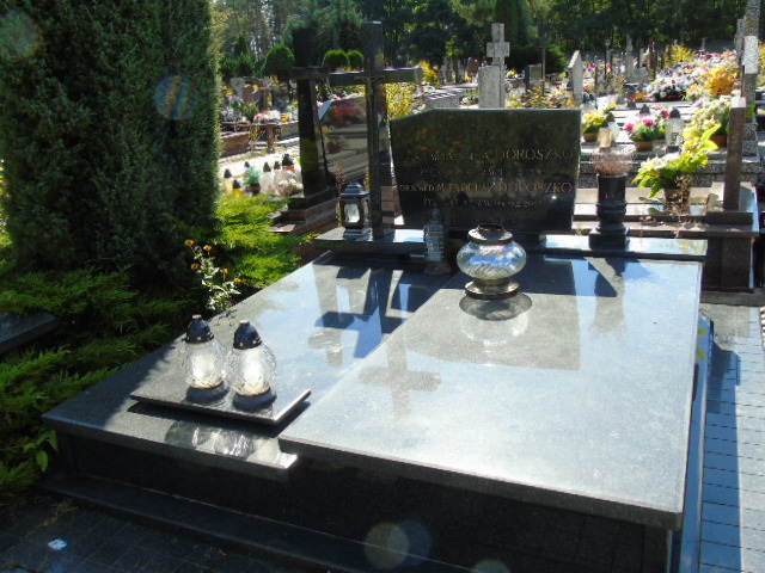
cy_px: 286
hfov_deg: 61.7
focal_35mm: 29
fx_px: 641
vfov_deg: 48.2
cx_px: 382
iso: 80
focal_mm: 5.2
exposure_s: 1/320
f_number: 3.6
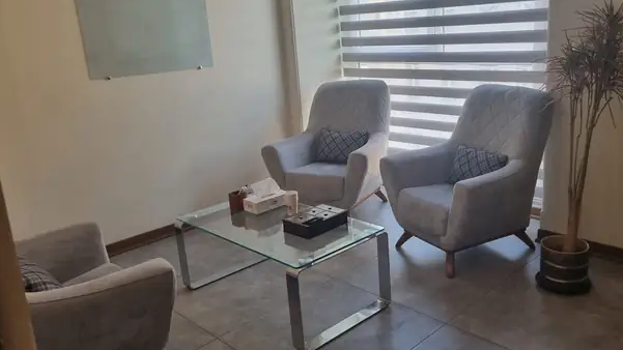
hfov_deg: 59.3
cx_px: 355
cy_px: 154
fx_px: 545
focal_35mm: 33
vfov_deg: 35.6
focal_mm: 5.4
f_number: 1.8
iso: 160
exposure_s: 1/100
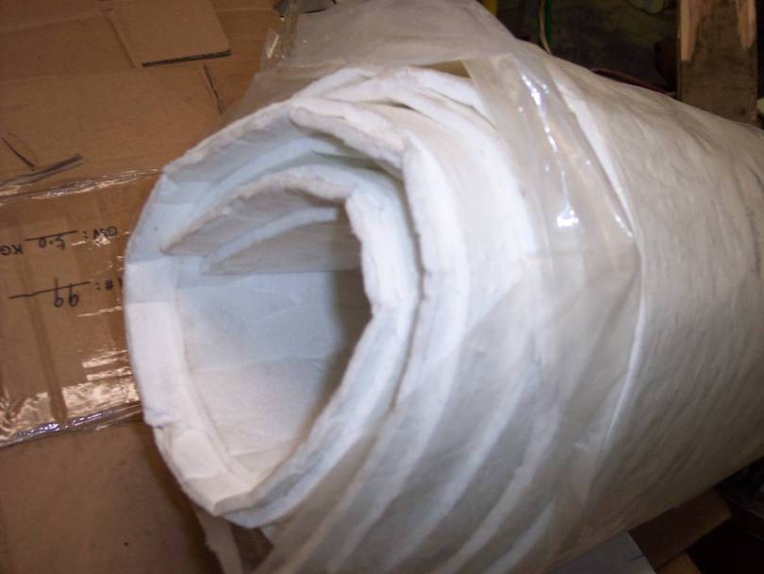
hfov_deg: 49.0
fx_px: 839
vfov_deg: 37.7
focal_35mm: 38
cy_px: 287
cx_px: 382
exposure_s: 1/30
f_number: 2.8
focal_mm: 8
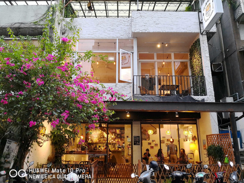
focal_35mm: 27
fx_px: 190
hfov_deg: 65.3
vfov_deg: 51.4
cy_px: 92
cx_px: 122
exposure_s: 1/50
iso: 160
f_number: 1.6
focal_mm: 3.95
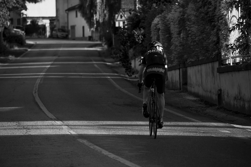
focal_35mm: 330
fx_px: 2301
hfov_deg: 6.2
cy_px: 84
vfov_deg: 4.2
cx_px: 126
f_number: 5.6
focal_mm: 220
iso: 100
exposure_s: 1/320
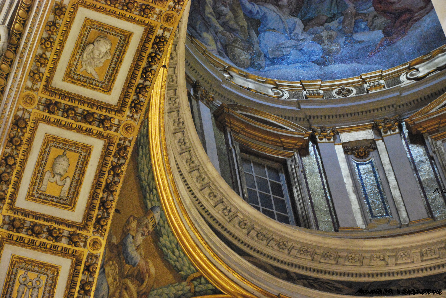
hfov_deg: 17.0
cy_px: 149
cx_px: 223
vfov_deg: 11.5
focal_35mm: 120
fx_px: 1488
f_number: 5.3
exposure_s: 1/10
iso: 3200
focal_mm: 80
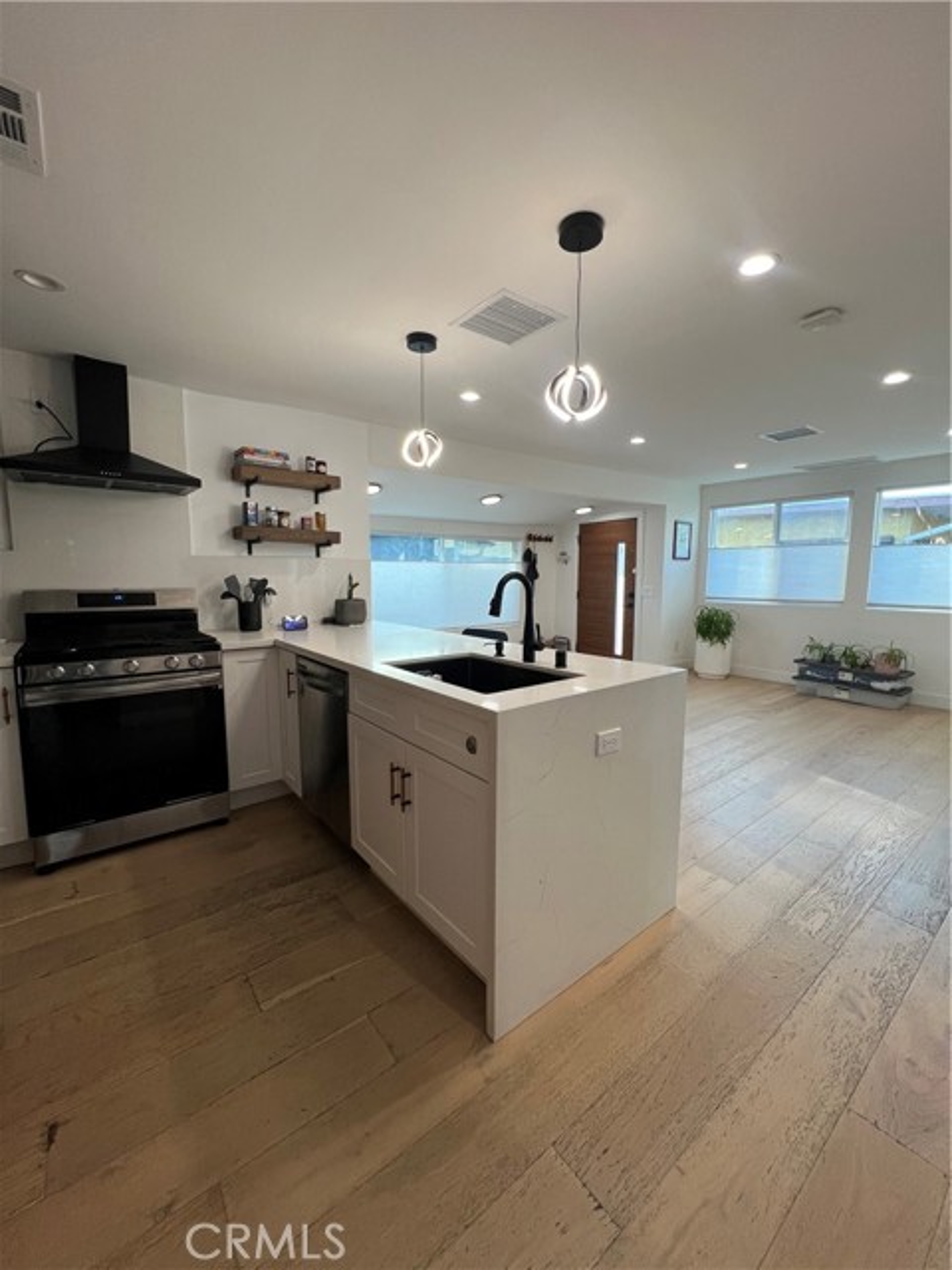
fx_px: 477
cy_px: 635
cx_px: 476
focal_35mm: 13
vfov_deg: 106.2
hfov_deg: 89.9
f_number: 1.8
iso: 100
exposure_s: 1/120
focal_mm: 1.57
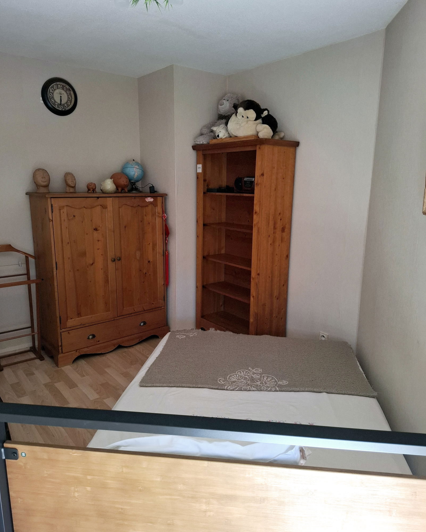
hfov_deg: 58.8
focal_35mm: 24
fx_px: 378
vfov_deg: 70.3
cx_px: 213
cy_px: 264
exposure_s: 1/120
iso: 125
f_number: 1.8
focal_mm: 5.54
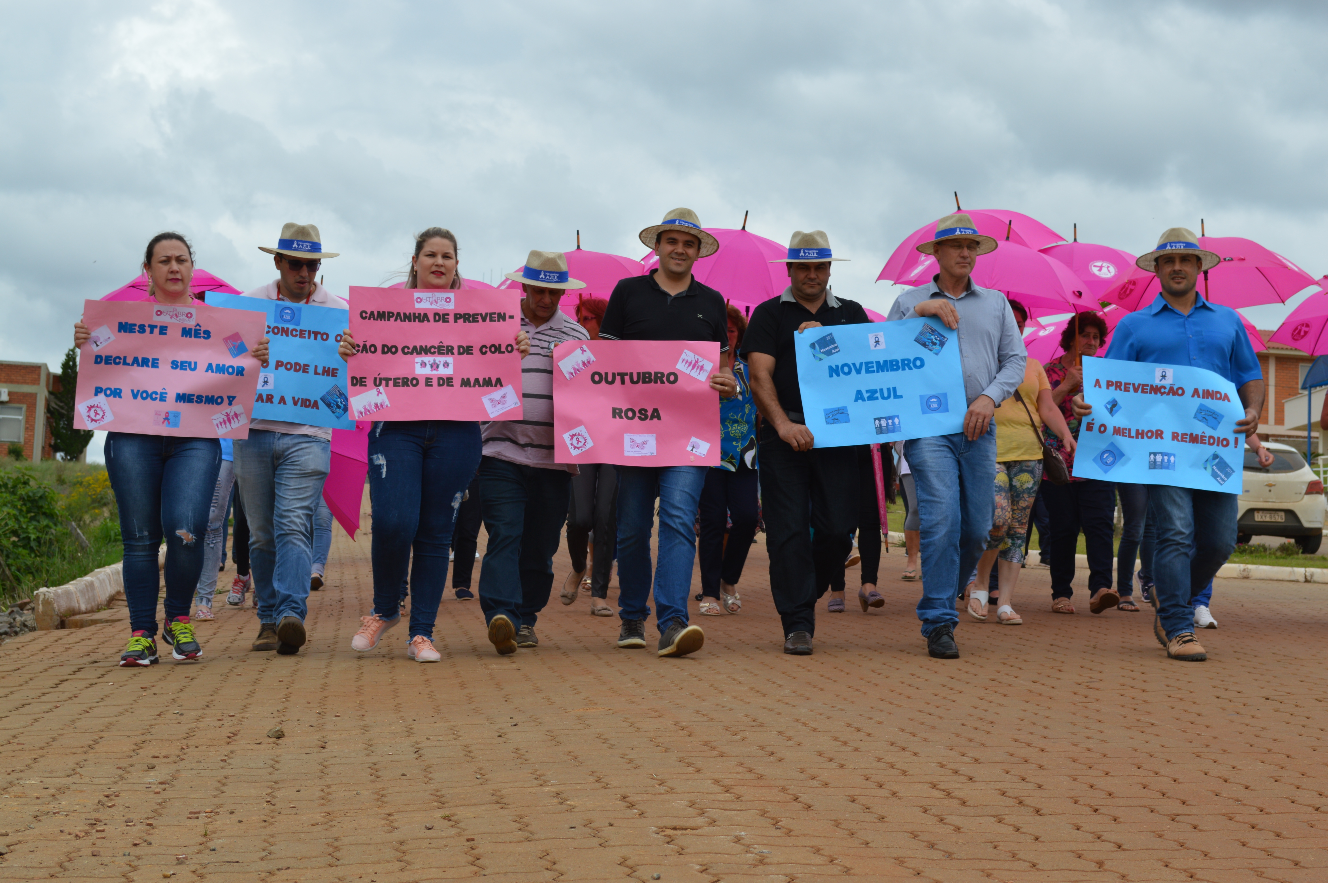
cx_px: 664
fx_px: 2211
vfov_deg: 22.6
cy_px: 442
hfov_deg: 33.4
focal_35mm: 60
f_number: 8
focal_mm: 40
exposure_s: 1/250
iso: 100
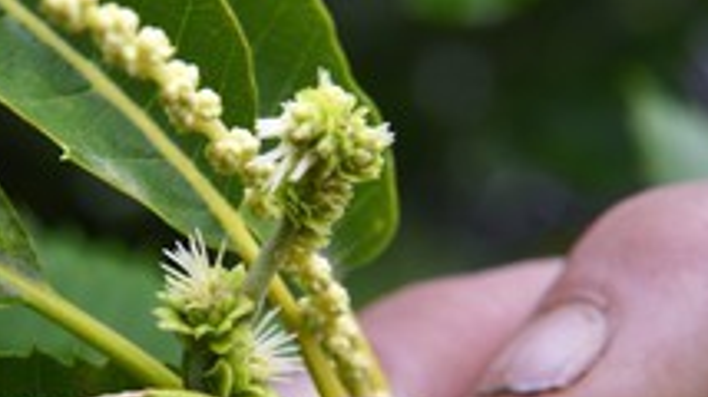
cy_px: 351
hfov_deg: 14.9
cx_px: 334
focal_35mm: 144
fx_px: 2701
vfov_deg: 8.4
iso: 800
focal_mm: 70
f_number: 11
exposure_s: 1/100
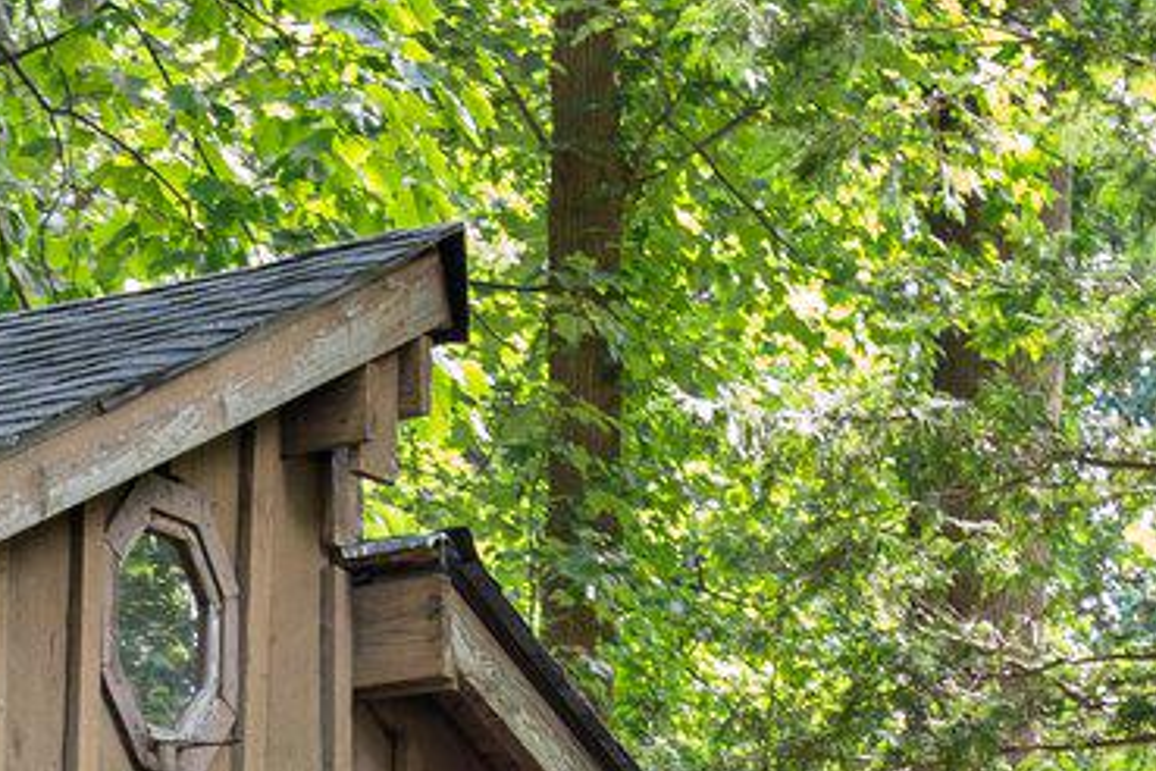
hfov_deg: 11.0
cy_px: 1710
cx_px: -345
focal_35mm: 183
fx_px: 5876
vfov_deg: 7.1
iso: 400
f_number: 6.3
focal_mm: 33
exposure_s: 1/40
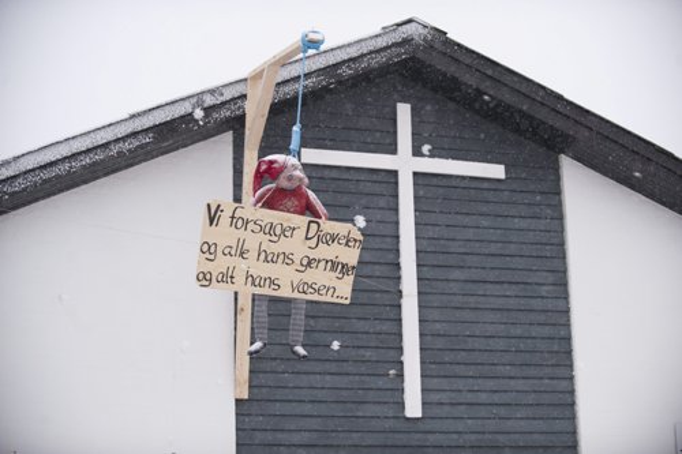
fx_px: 1477
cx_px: 341
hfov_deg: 26.0
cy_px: 227
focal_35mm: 78
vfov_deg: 17.5
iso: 1250
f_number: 3.2
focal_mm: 78
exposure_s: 1/500
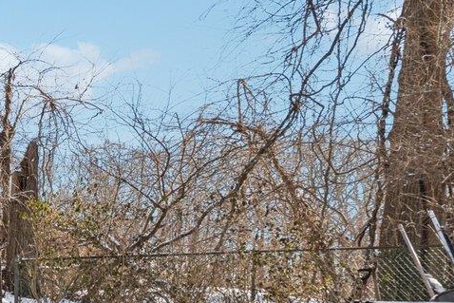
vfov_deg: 21.3
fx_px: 757
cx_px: -416
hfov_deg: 20.2
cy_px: 345
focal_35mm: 60
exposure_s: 1/1250
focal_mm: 14
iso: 500
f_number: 7.1
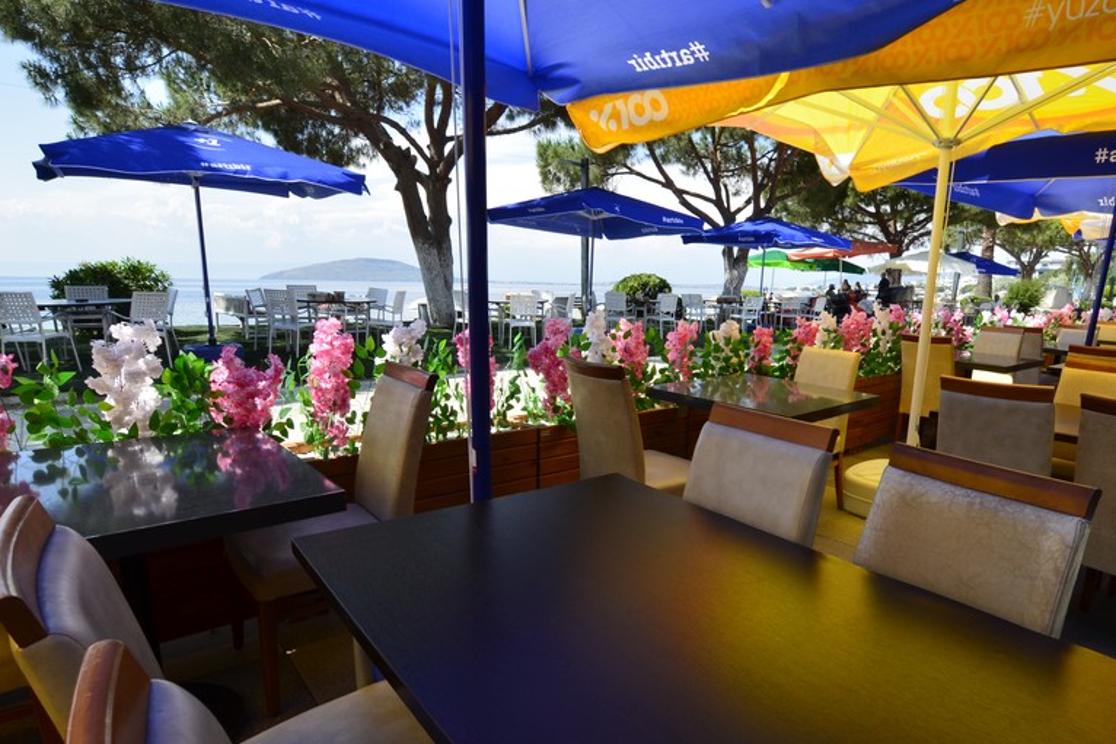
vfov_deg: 61.7
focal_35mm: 20
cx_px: 592
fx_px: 620
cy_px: 424
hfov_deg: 83.9
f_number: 9.5
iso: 360
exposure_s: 1/250
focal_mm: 10
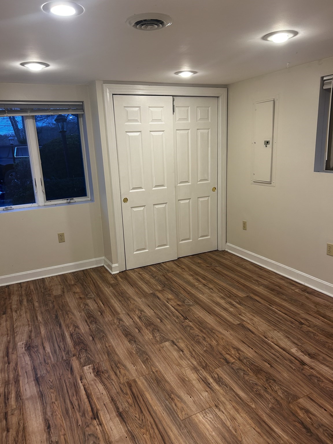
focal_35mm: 26
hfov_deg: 53.1
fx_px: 333
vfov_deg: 67.3
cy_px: 222
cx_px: 166
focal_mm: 5.7
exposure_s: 1/60
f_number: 1.5
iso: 64
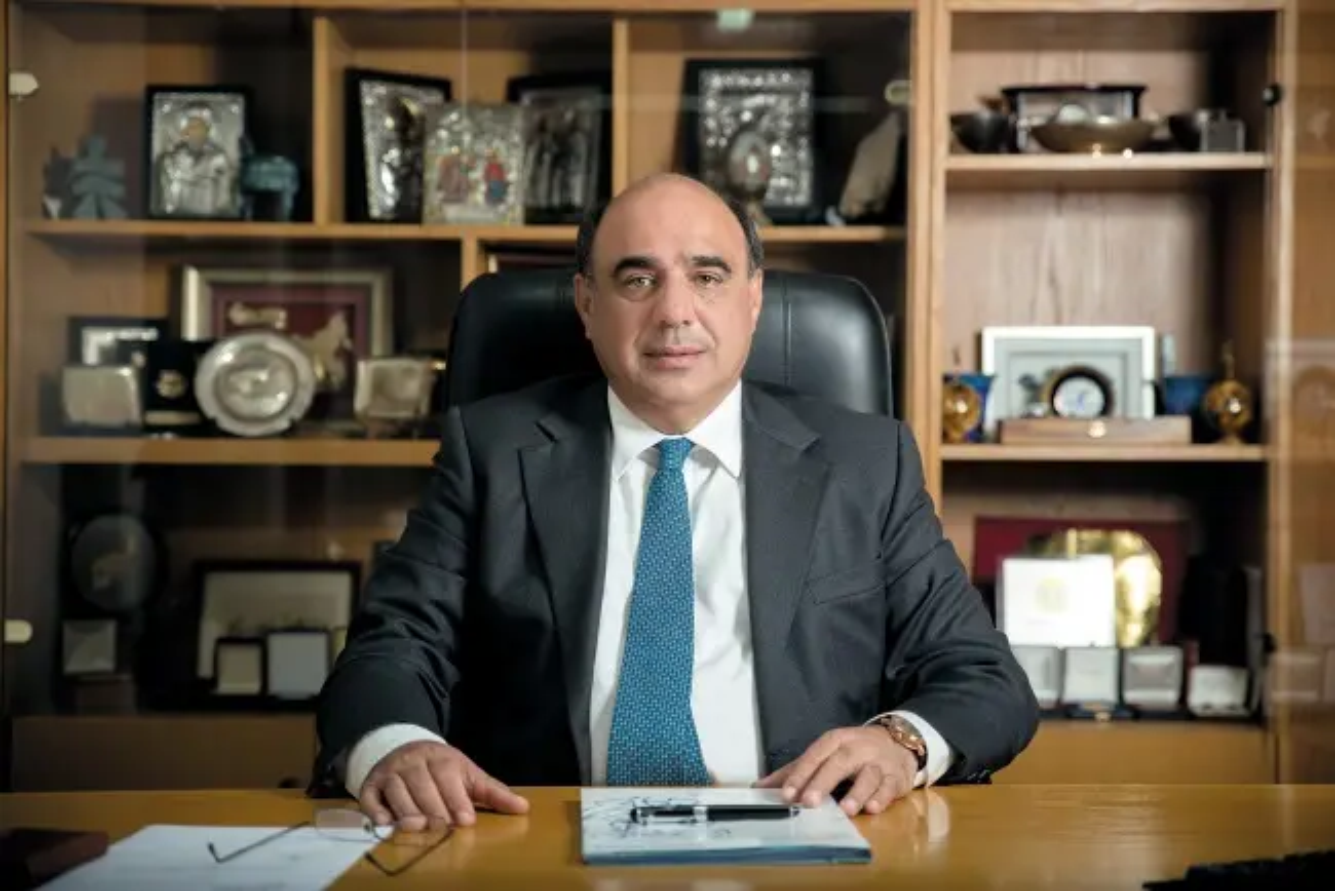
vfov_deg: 19.5
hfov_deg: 28.8
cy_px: 446
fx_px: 2597
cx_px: 668
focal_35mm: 70
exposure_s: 1/200
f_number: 2.8
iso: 100
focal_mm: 70
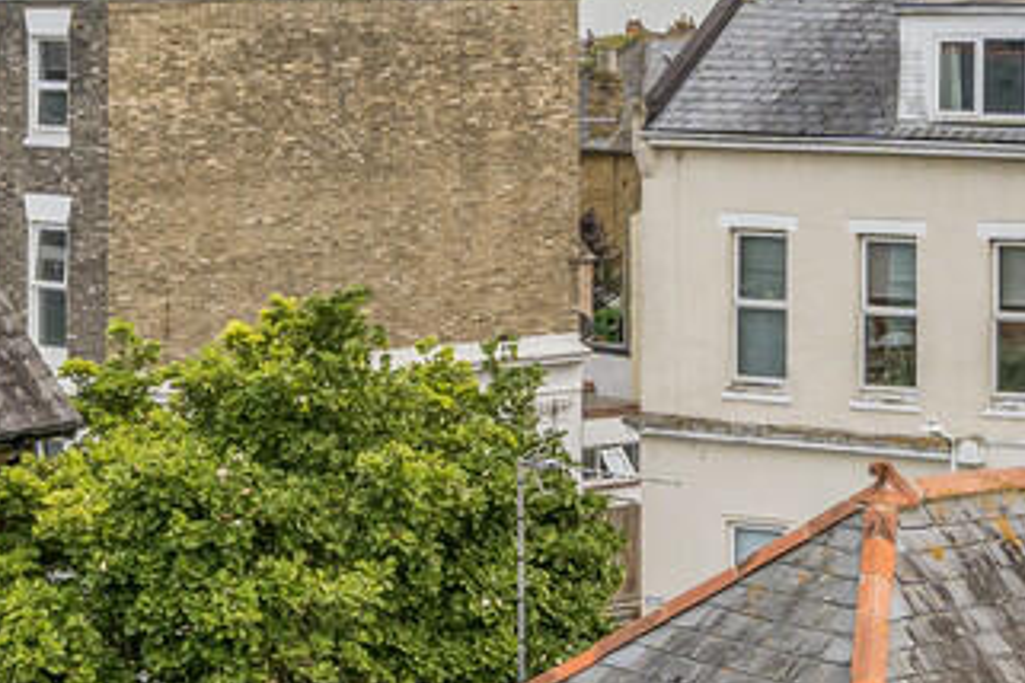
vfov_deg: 11.8
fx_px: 3274
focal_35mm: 115
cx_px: 645
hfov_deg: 17.8
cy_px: 46
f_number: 8
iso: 400
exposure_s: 1/640
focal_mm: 24
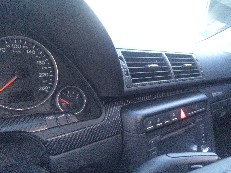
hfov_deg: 61.7
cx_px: 116
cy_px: 86
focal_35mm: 29
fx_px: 194
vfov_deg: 48.2
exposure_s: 1/17
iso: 800
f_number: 2.2
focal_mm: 4.15
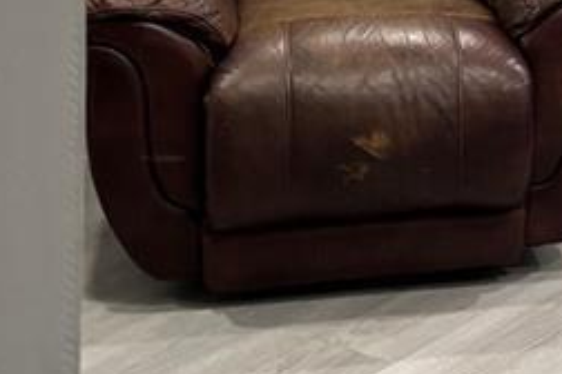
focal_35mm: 129
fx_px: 2014
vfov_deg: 9.9
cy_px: -343
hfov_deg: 14.6
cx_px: 885
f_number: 1.6
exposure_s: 1/60
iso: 200
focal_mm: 5.96
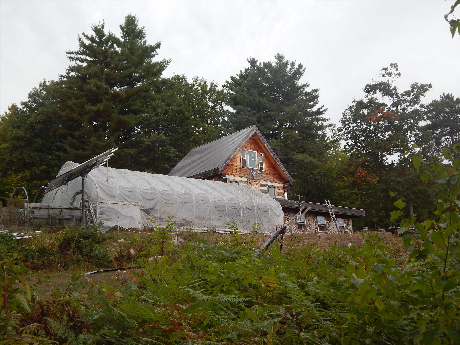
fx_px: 571
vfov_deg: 33.6
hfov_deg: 43.9
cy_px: 172
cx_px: 230
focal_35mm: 43
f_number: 3.6
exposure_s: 1/640
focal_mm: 7.7
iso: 125
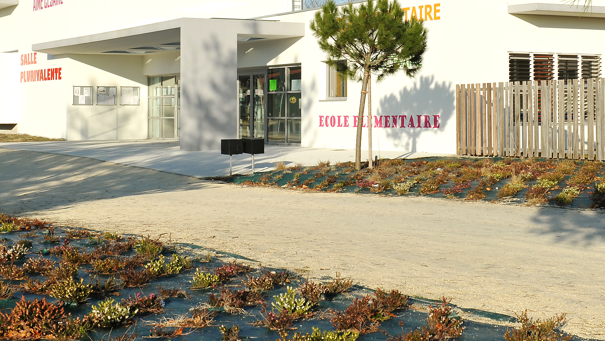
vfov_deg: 15.2
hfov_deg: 26.8
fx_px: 1267
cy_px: 86
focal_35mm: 79
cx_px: 331
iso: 400
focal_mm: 48
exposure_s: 1/320
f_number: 13
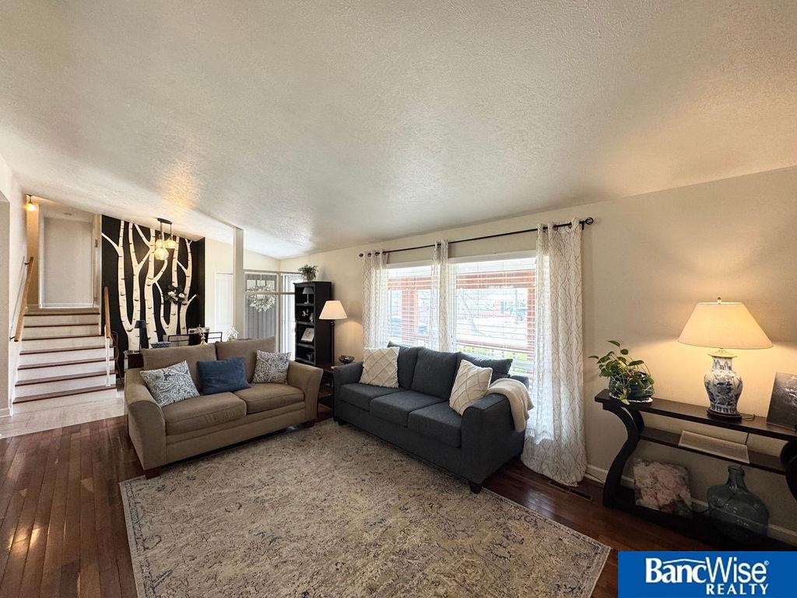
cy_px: 299
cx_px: 398
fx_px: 322
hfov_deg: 102.1
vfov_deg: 85.7
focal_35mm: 14
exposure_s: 1/120
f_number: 2.2
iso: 160
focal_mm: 2.22
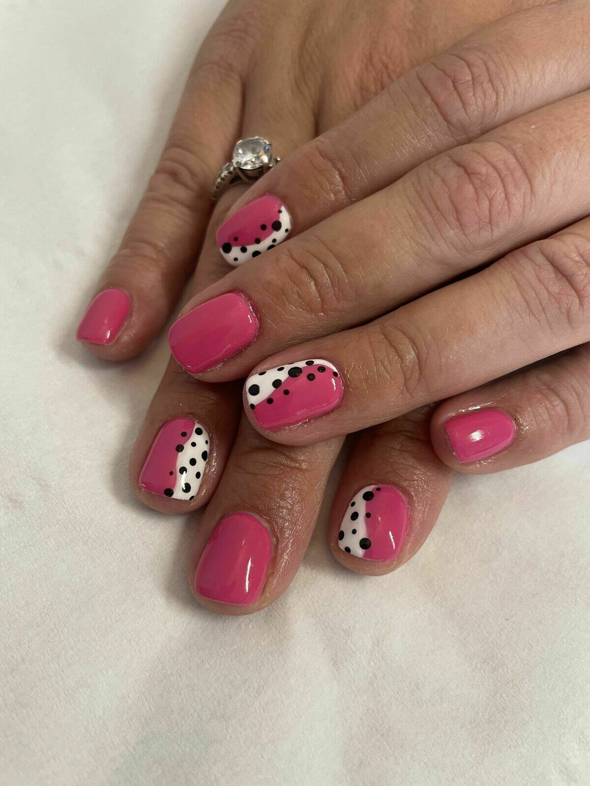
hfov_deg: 53.1
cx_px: 295
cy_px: 393
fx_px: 591
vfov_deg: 67.3
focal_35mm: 26
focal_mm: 4.2
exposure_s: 1/50
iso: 100
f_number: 1.6
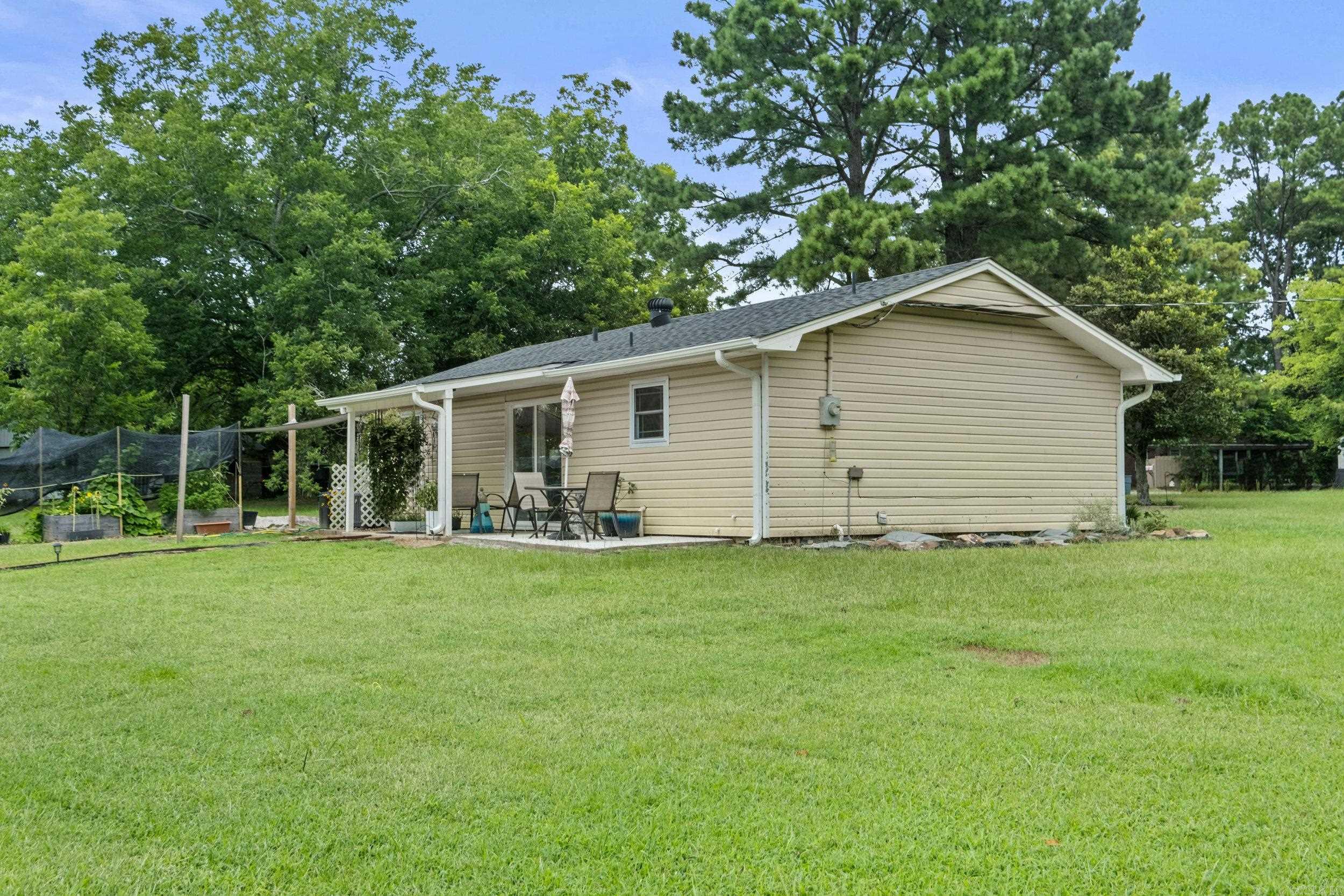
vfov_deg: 36.9
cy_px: 448
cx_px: 672
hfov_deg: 53.1
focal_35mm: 36
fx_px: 1344
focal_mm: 24
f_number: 8
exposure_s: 1/160
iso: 200
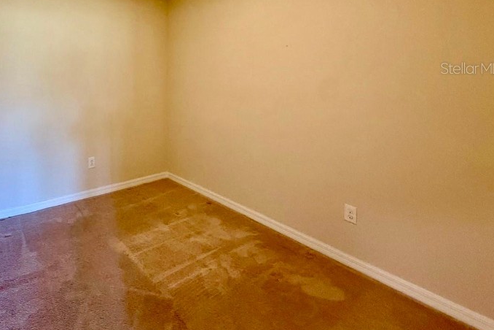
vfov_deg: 53.6
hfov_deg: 74.1
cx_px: 136
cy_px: 68
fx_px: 302
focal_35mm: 22
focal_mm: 2.22
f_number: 2.2
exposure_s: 1/60
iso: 500
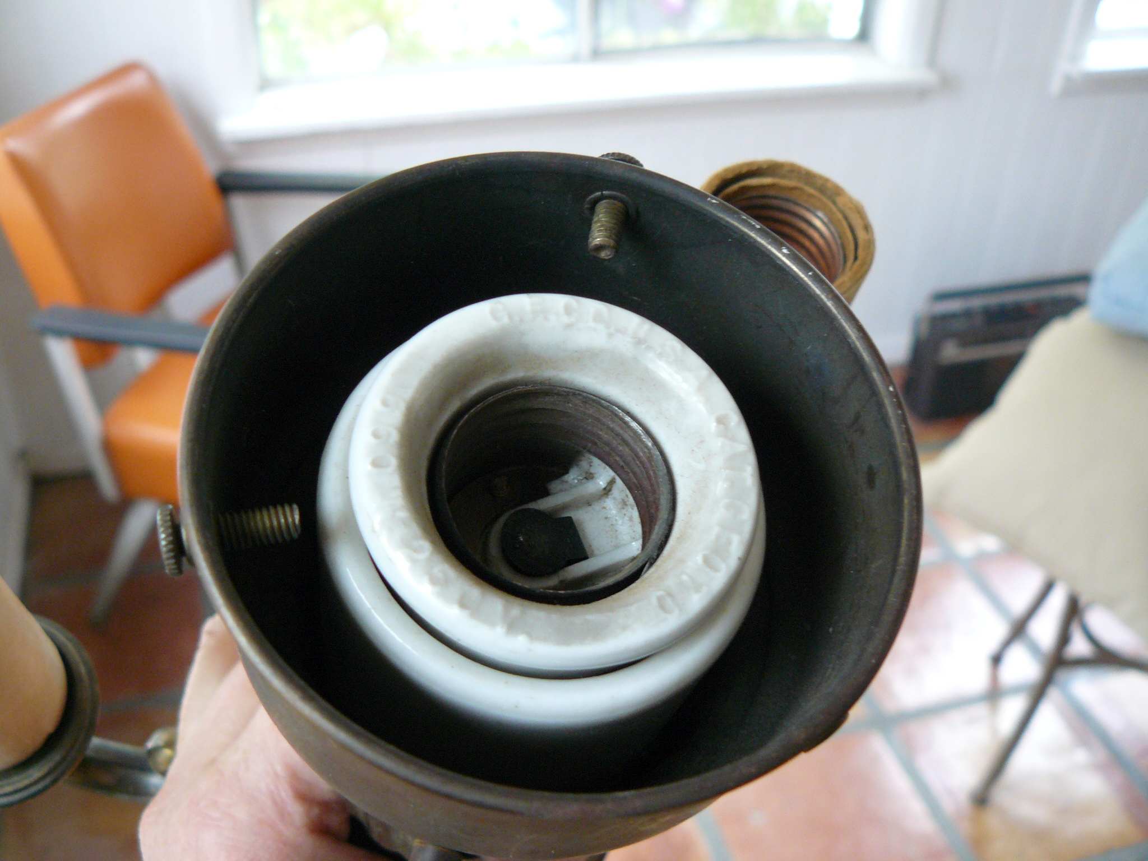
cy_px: 430
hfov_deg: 51.4
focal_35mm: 36
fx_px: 1194
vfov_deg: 39.7
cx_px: 574
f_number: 2.8
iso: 200
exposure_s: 1/20
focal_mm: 6
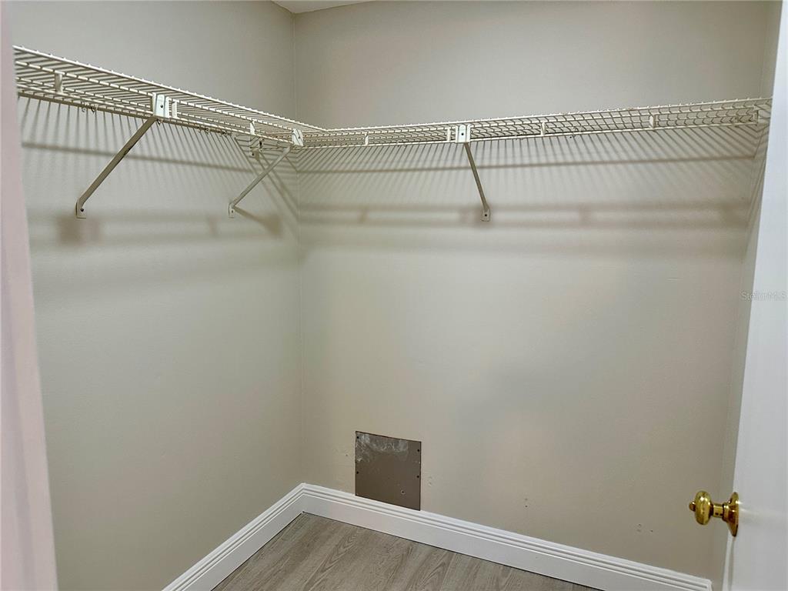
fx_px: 546
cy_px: 296
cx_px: 394
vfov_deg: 56.8
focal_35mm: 24
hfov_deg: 71.6
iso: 250
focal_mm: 6.86
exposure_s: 1/60
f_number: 1.78
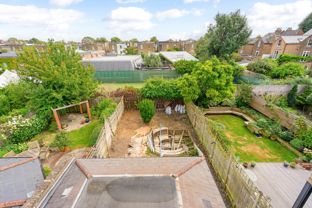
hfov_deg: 96.7
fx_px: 139
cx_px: 156
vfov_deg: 73.7
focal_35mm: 16
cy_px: 104
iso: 400
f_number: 8
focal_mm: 16
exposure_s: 1/400
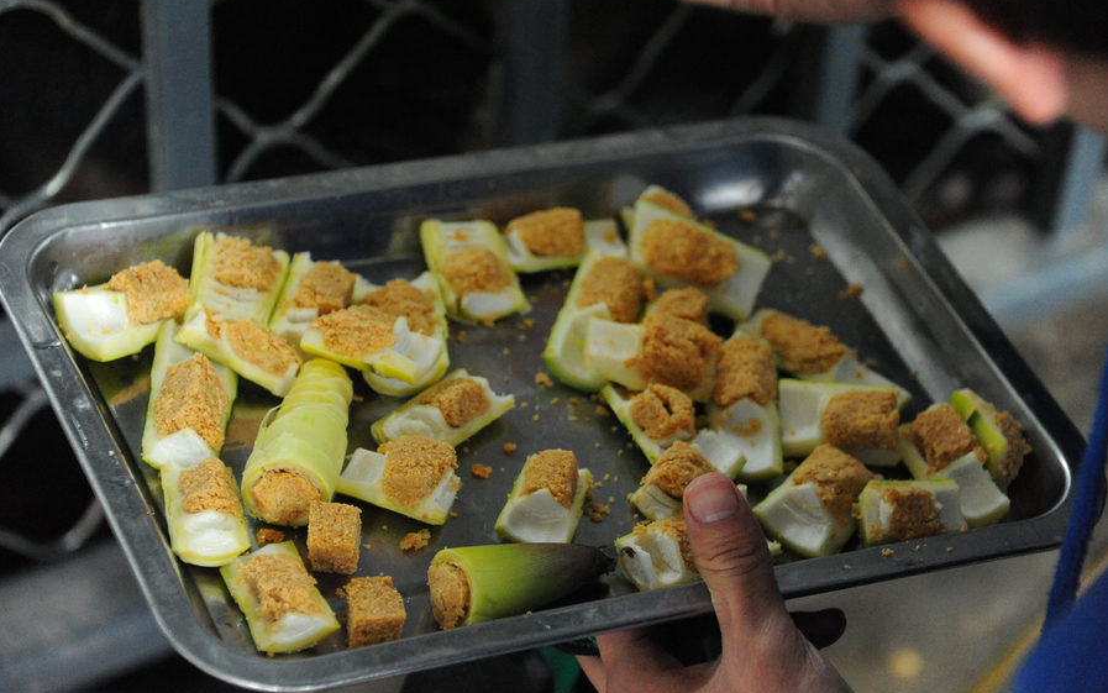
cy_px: 354
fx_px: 4168
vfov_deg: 9.5
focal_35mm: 138
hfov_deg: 15.1
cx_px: 555
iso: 6400
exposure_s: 1/100
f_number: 5.6
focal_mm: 135
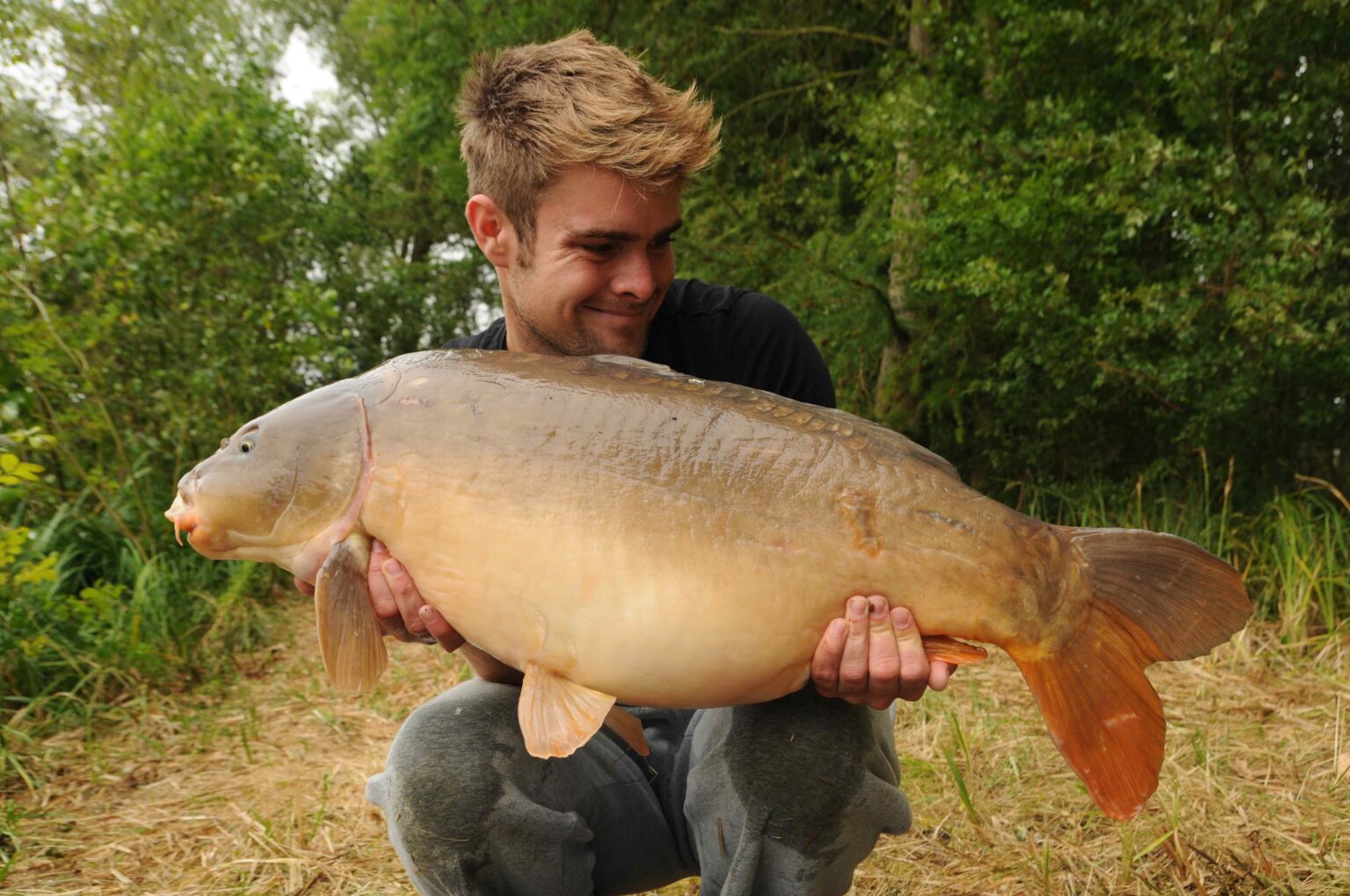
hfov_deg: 53.2
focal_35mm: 36
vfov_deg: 36.8
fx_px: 1348
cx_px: 675
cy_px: 448
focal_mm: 24
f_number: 6.3
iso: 250
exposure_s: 1/160
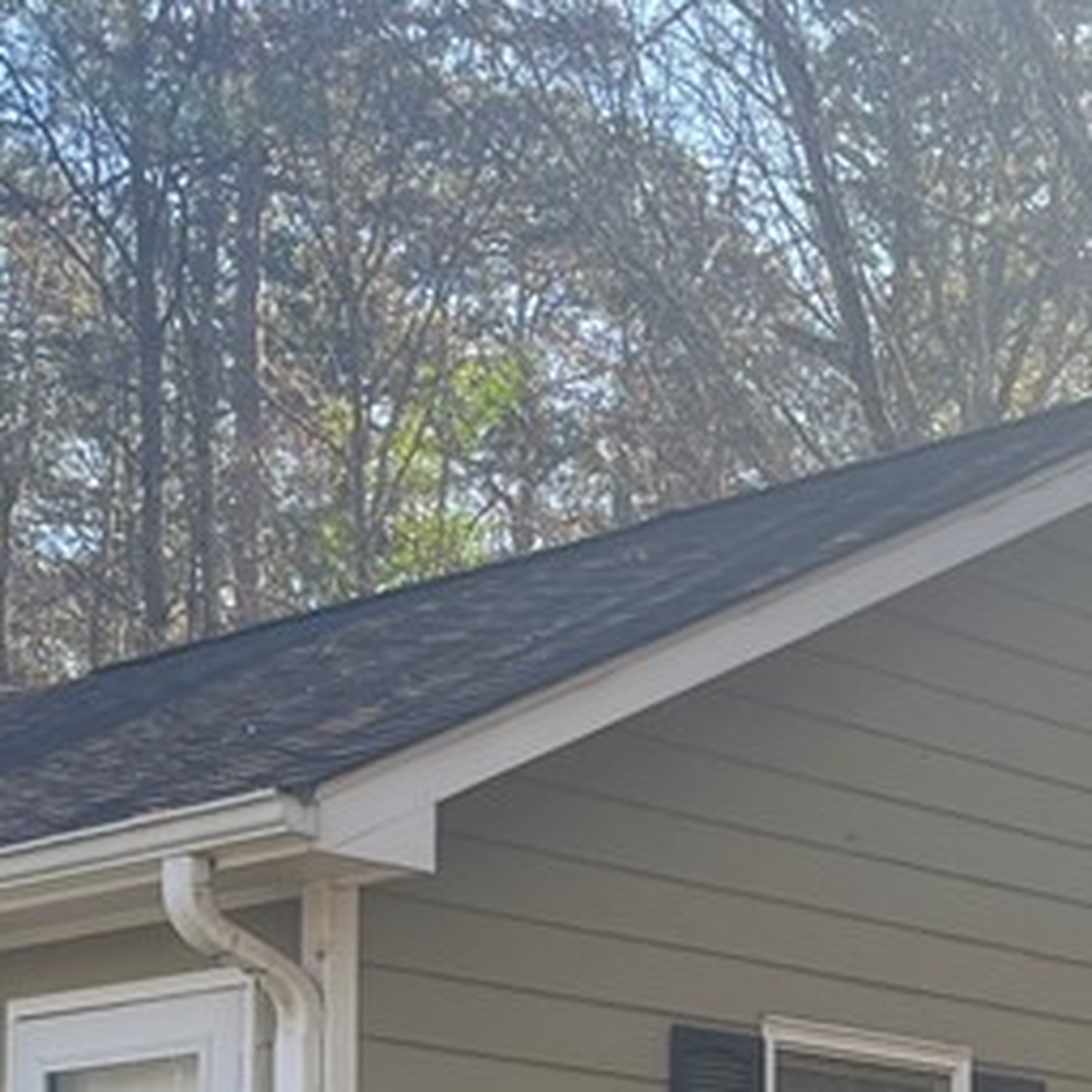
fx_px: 3284
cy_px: 1318
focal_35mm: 92
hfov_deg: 18.8
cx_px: 785
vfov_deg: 17.9
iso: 50
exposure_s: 1/271
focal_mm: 5.1
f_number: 1.6
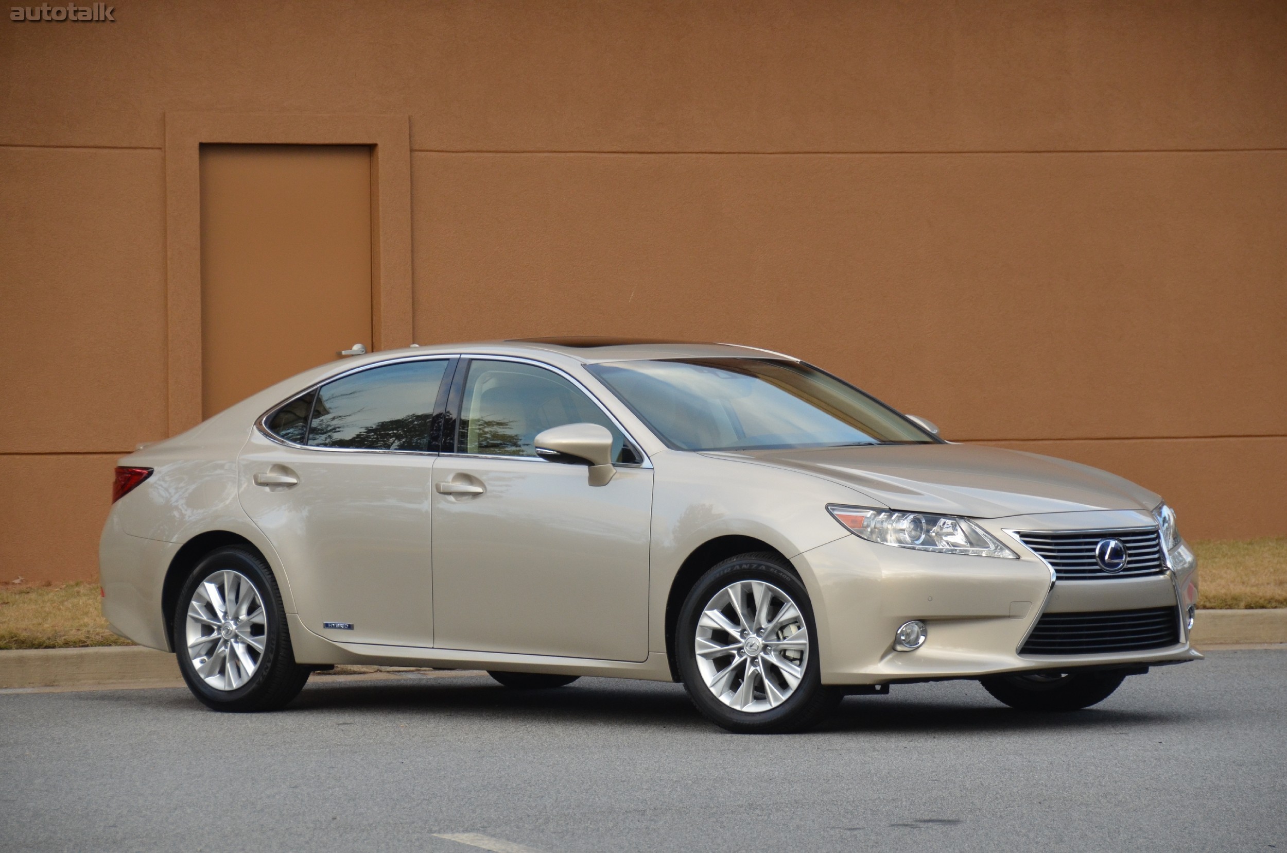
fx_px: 5619
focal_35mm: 158
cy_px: 426
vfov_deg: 8.7
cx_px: 644
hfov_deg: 13.1
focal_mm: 105
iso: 800
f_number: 5.3
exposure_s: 1/640
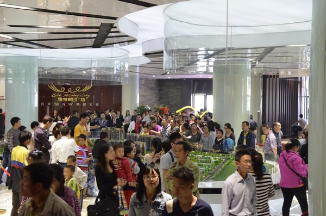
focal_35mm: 51
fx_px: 461
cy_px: 108
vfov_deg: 26.3
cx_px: 163
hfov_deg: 39.0
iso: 3200
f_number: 8
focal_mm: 34
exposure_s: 1/40
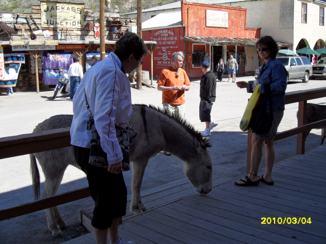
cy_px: 122
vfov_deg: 36.8
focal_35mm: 39
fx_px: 367
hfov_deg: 47.9
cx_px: 163
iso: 80
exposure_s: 1/750
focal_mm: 7
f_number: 3.7
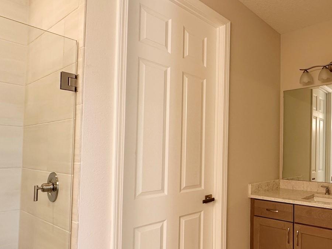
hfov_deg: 60.4
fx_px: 240
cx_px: 290
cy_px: 145
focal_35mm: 25
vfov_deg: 54.6
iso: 100
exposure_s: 1/60
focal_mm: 2.22
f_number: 2.2
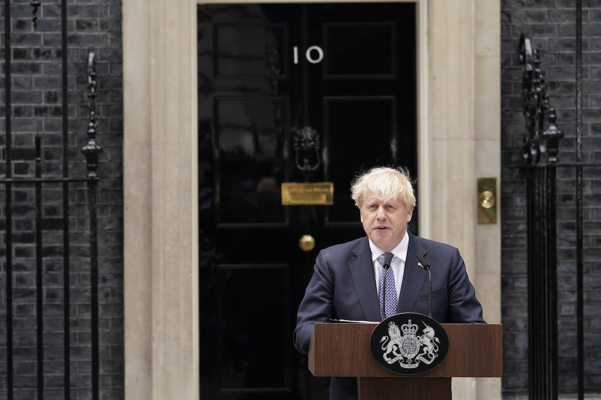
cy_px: 200
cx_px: 300
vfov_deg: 7.9
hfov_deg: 11.9
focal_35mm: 173
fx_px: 2888
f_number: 5.6
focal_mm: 173
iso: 1600
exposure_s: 1/800
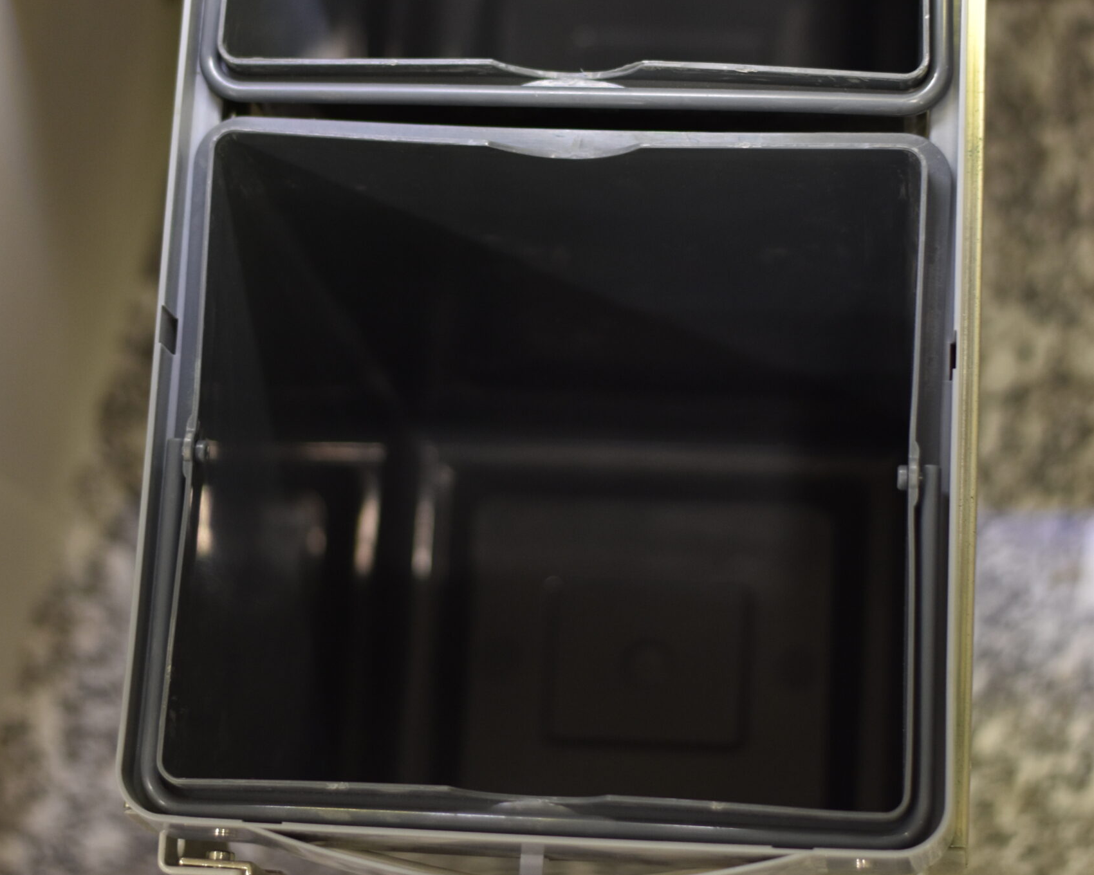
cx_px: 545
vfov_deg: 14.4
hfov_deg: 18.1
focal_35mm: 106
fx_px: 3432
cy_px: 127
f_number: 1.8
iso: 400
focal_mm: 50
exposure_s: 1/125
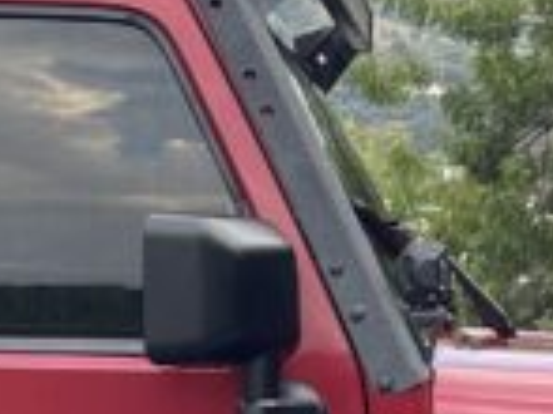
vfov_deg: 8.2
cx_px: 90
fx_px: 2777
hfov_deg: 11.3
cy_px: 741
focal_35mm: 174
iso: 50
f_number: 1.6
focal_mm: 5.1
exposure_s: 1/121
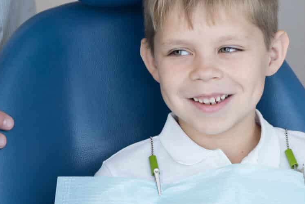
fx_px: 1348
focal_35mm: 159
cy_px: 122
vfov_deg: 8.6
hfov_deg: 12.9
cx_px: 147
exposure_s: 1/160
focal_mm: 58
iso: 400
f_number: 3.5
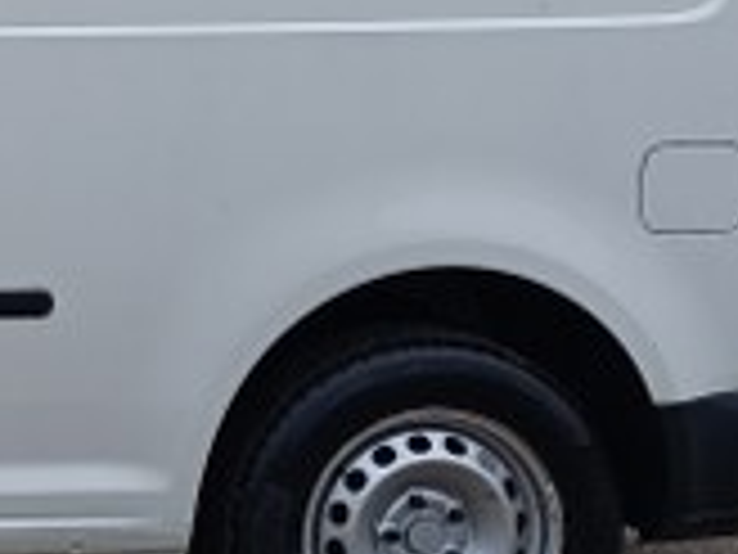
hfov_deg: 15.2
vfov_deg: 12.5
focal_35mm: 117
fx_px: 2494
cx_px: -454
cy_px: 32
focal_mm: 5.59
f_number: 1.88
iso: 52
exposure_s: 1/463
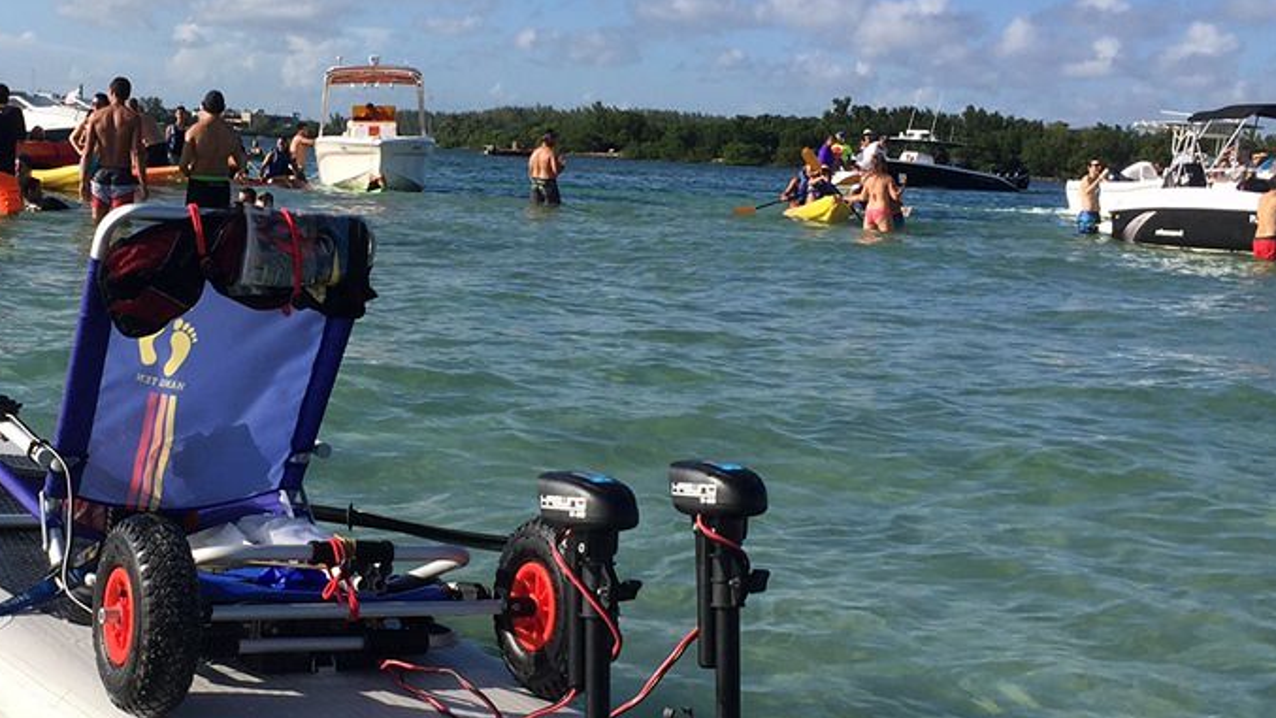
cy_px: 392
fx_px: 1895
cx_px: 349
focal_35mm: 56
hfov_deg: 36.5
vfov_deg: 21.5
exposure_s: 1/2083
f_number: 2.2
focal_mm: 4.15
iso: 32
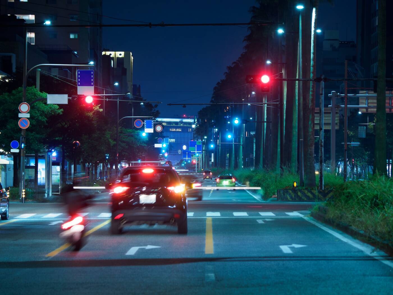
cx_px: 196
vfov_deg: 7.4
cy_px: 148
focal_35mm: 200
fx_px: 2271
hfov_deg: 9.9
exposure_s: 1/1.25
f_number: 4
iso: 200
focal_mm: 100
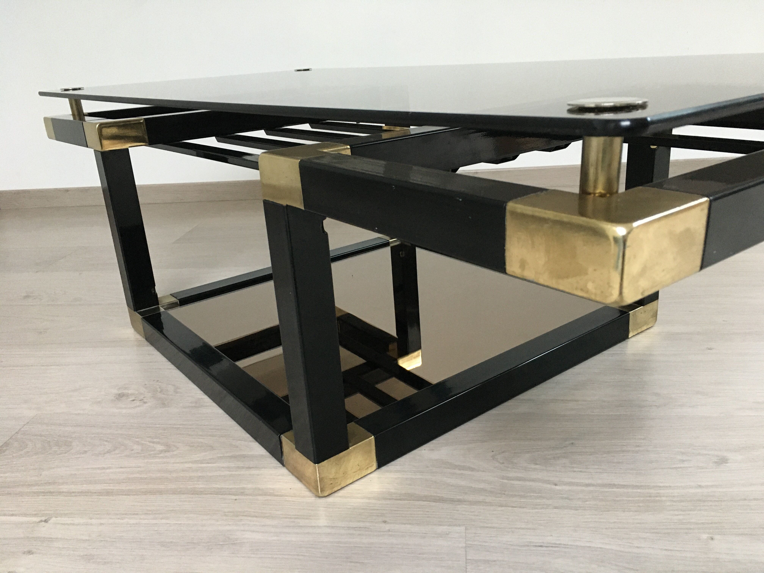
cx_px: 382
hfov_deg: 61.7
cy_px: 286
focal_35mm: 29
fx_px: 640
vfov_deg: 48.2
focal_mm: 4.15
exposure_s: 1/17
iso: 200
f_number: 2.2
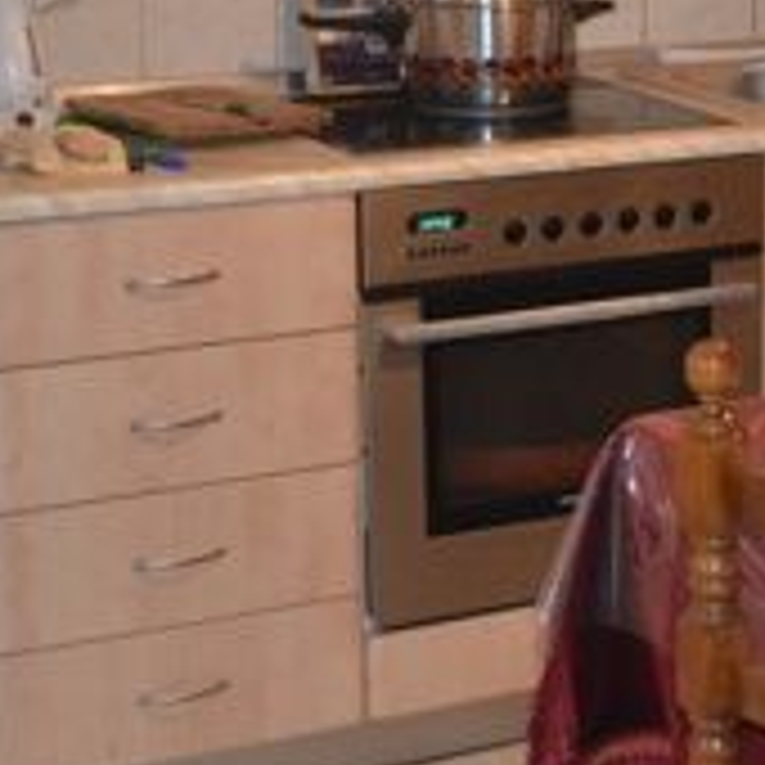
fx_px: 2375
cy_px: 153
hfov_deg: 17.8
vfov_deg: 18.1
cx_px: 781
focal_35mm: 95
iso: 1100
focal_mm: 18
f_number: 3.5
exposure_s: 1/60
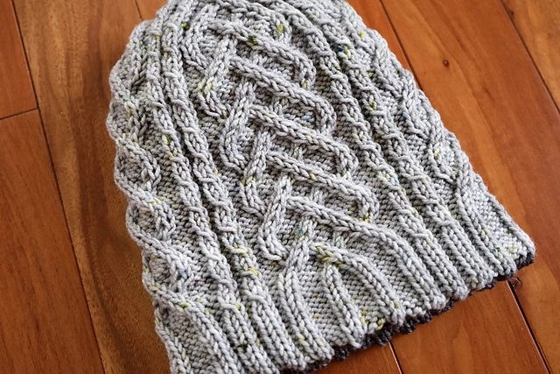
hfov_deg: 51.9
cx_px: 280
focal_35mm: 37
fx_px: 576
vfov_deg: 36.0
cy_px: 187
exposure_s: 1/100
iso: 3200
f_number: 4
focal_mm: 24.7
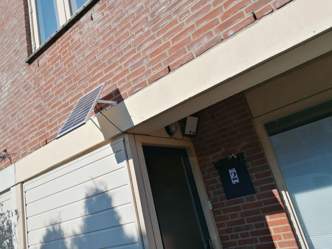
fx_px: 259
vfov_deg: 51.4
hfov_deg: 65.3
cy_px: 124
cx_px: 166
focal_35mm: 27
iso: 50
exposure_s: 1/2146
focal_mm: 4.75
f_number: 1.8
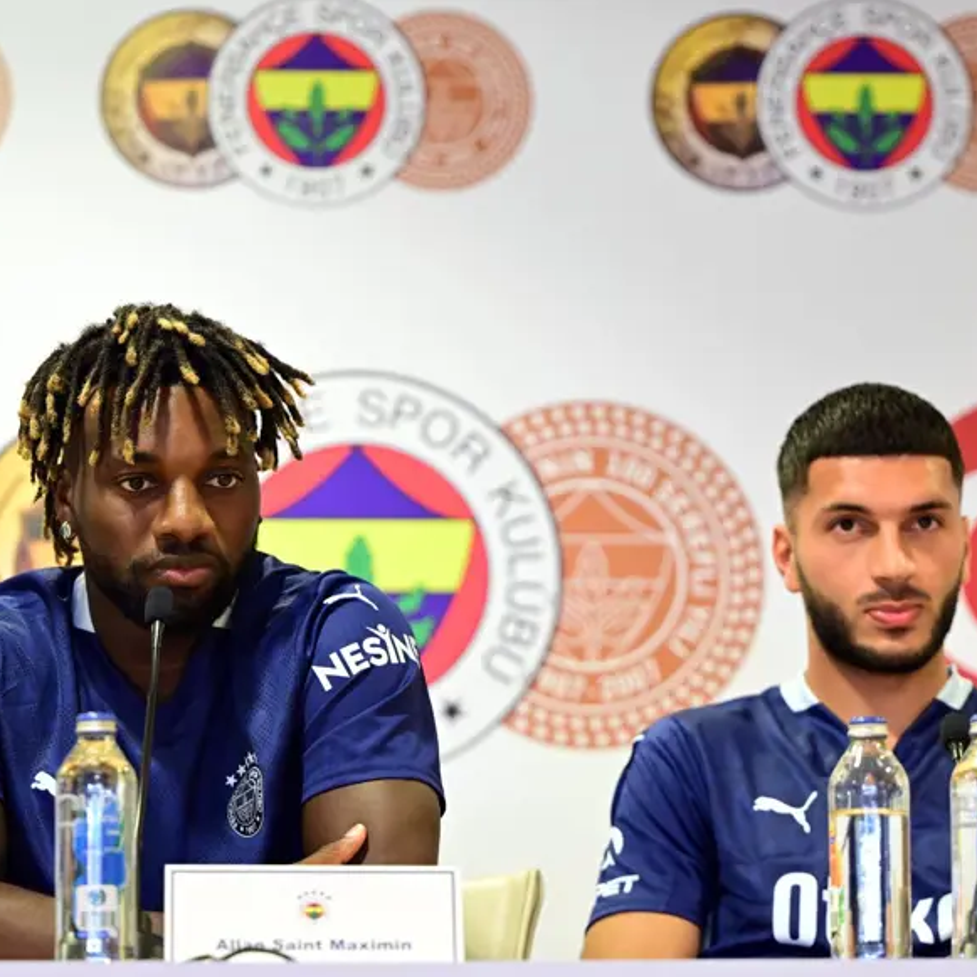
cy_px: 489
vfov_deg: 10.0
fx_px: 5588
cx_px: 555
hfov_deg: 10.0
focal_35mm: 175
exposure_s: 1/80
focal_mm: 91
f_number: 2.8
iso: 2000
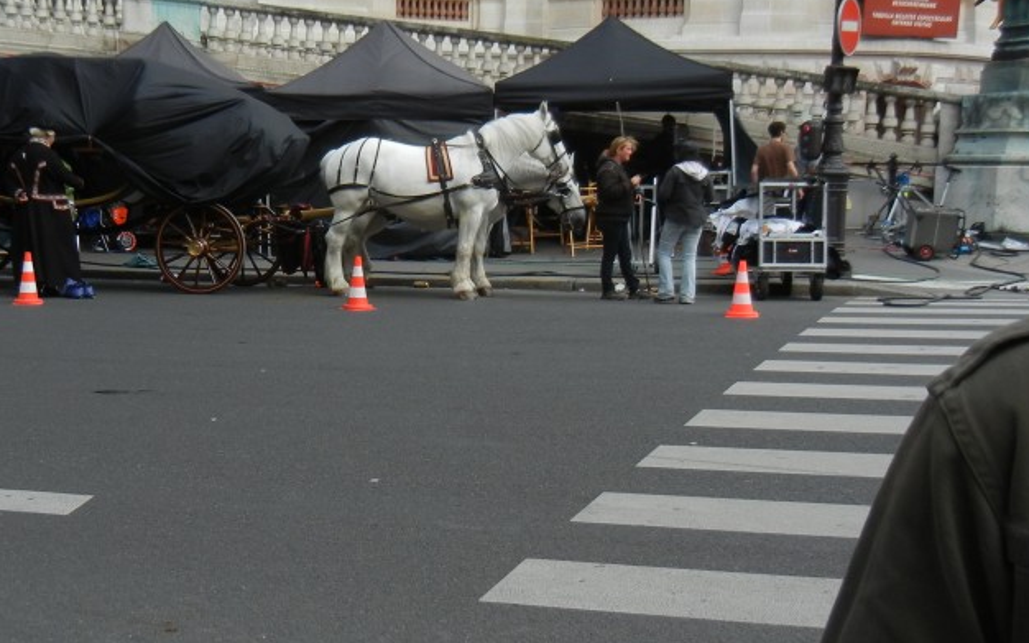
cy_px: 278
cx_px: 289
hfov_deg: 38.1
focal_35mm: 52
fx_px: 1458
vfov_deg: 24.8
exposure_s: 1/754
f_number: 3.5
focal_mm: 5.4
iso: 160
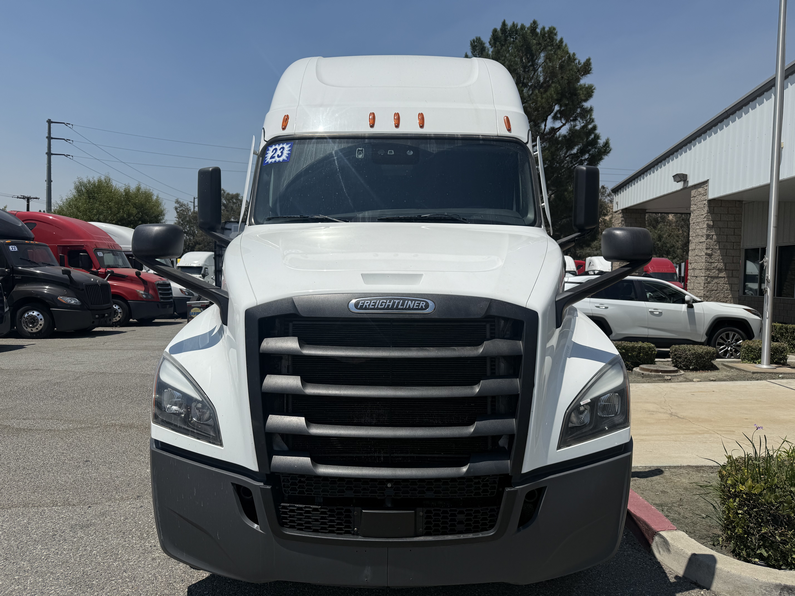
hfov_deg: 71.6
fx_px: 551
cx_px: 398
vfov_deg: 56.8
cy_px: 298
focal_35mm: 24
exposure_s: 1/10309
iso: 80
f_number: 1.78
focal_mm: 6.76
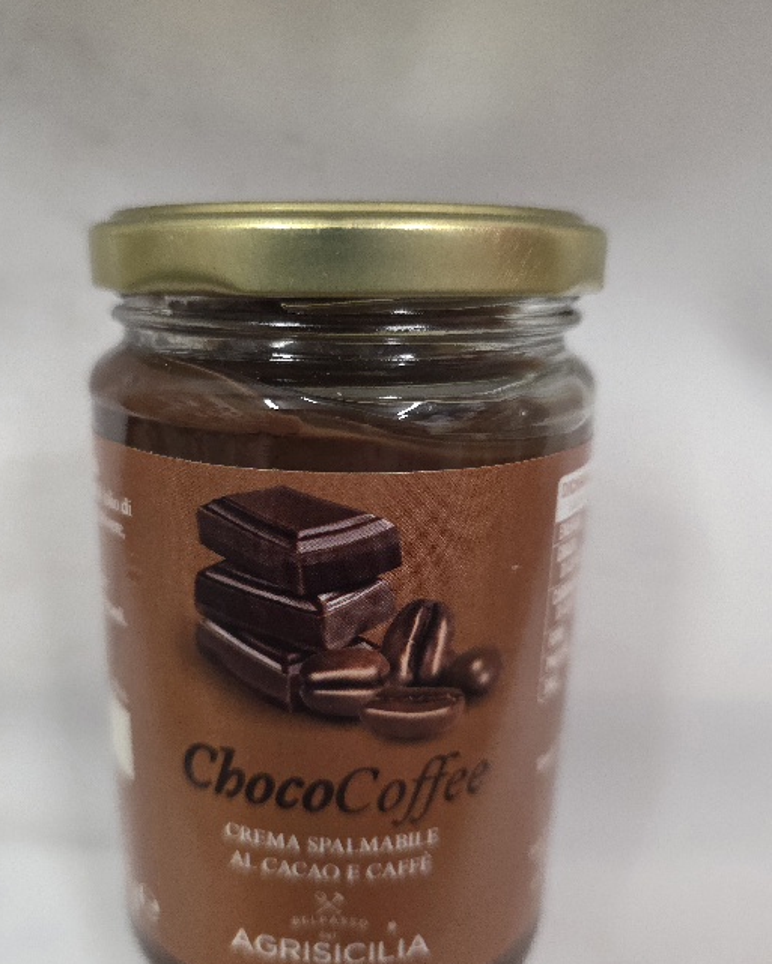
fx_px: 799
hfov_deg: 51.3
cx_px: 324
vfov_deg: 62.1
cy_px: 523
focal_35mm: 28
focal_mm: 6.3
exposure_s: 1/101
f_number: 1.7
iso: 500
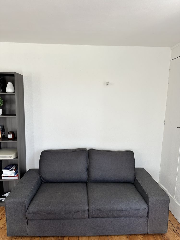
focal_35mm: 24
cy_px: 120
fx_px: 166
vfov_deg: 71.6
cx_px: 90
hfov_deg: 56.8
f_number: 1.78
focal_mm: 6.86
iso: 80
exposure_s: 1/121
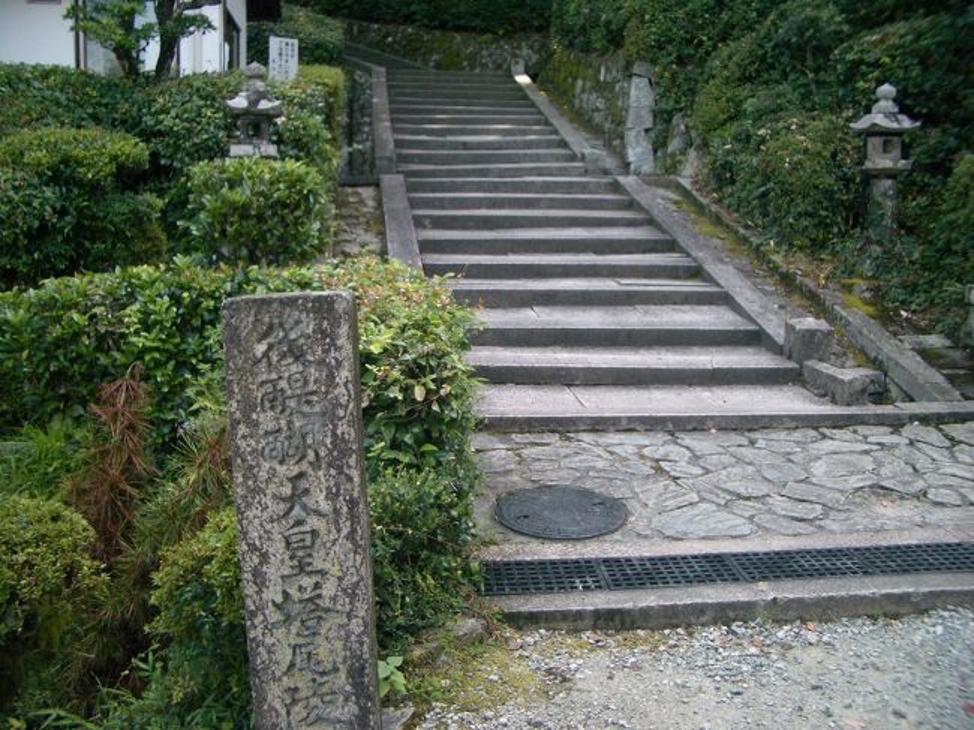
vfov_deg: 40.7
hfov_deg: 52.6
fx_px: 984
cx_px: 487
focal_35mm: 35
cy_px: 365
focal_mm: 5.8
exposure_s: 1/80
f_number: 2.6
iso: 50
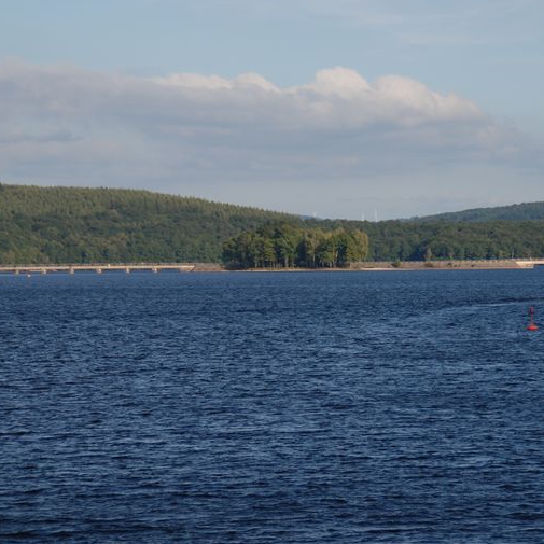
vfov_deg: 10.8
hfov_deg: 10.8
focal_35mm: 162
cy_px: 268
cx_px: 350
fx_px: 2880
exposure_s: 1/500
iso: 100
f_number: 5.6
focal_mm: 80
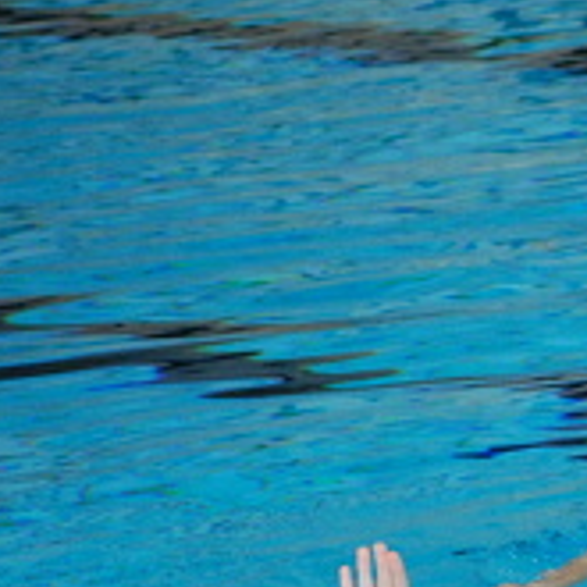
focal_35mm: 407
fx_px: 7808
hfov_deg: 4.3
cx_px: 1003
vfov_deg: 4.3
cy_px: 381
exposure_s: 1/125
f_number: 4.5
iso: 1000
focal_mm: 82
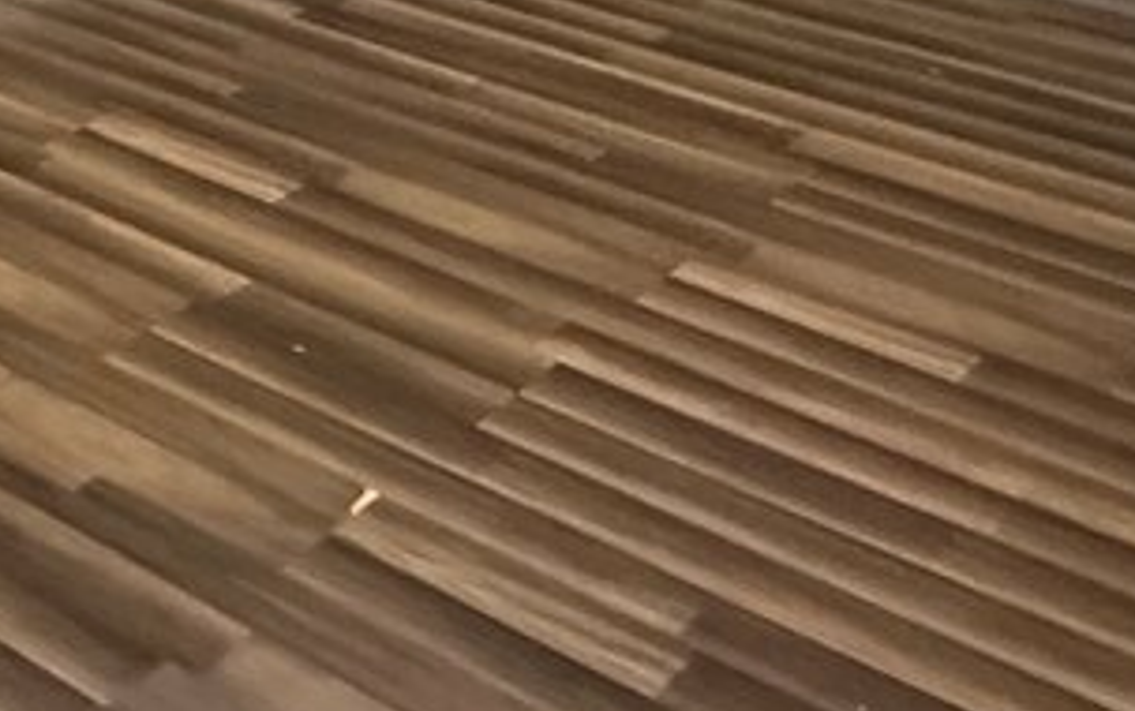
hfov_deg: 24.6
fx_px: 2291
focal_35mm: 74
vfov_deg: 14.2
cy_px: -799
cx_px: -298
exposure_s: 1/60
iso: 1000
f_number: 2.2
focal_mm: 2.22
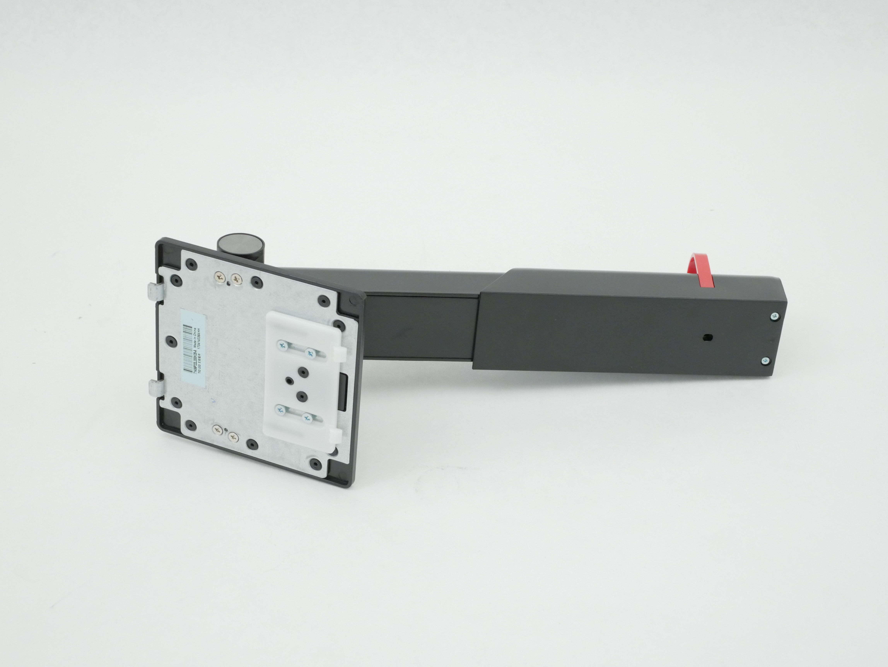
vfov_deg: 24.4
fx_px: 1540
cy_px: 334
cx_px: 444
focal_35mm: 60
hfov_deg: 32.2
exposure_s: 1/200
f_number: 7.1
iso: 1600
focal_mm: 30
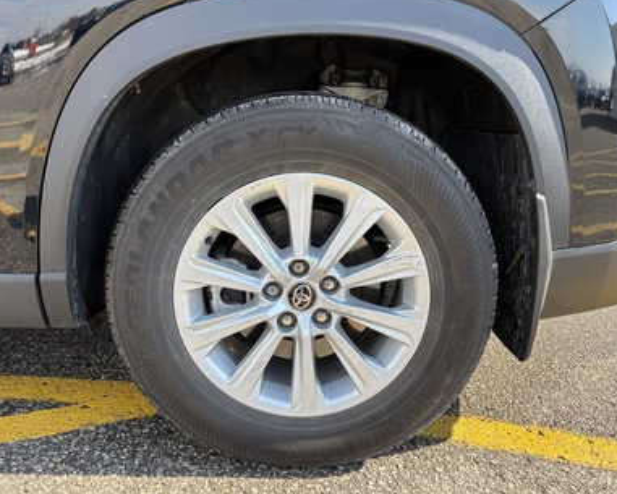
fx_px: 511
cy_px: 247
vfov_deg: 51.6
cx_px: 301
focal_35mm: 28
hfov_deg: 62.2
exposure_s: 1/626
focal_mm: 5.96
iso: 50
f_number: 1.6
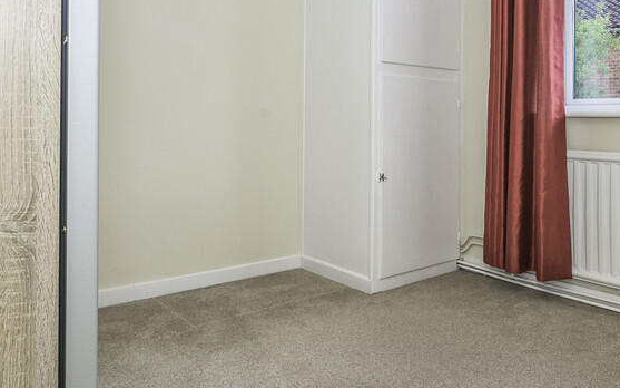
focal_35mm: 31
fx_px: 523
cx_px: 384
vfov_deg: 40.5
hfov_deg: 60.6
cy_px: 153
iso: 400
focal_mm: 16.5
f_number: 9
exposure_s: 1/125
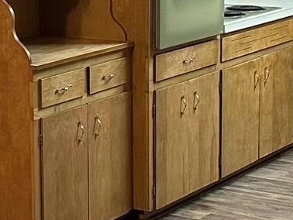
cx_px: 75
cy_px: 67
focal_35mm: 130
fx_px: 1101
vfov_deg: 11.4
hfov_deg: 15.1
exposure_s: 1/60
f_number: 1.78
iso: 320
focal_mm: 6.86
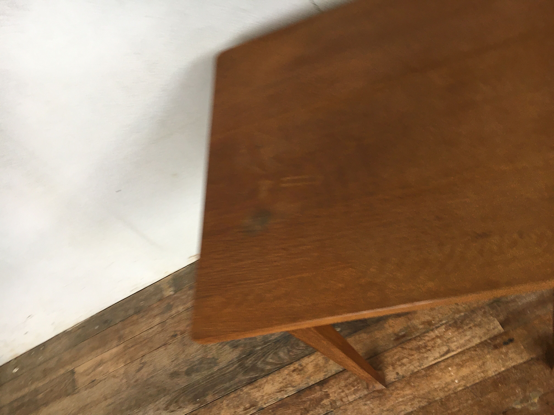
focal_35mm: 29
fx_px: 464
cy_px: 208
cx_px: 277
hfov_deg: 61.7
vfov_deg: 48.2
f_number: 2.2
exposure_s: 1/33
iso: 50
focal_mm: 4.15
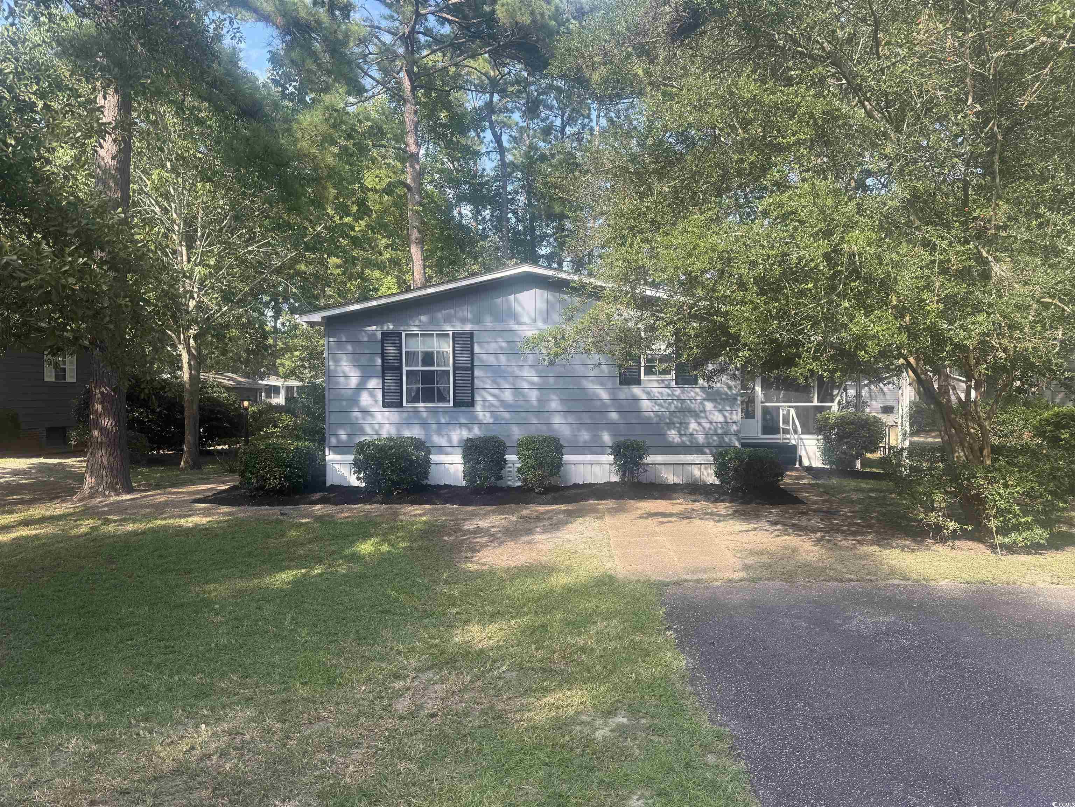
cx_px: 538
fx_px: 745
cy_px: 404
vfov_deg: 56.8
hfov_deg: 71.6
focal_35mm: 24
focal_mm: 6.76
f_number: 1.78
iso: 80
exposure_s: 1/555
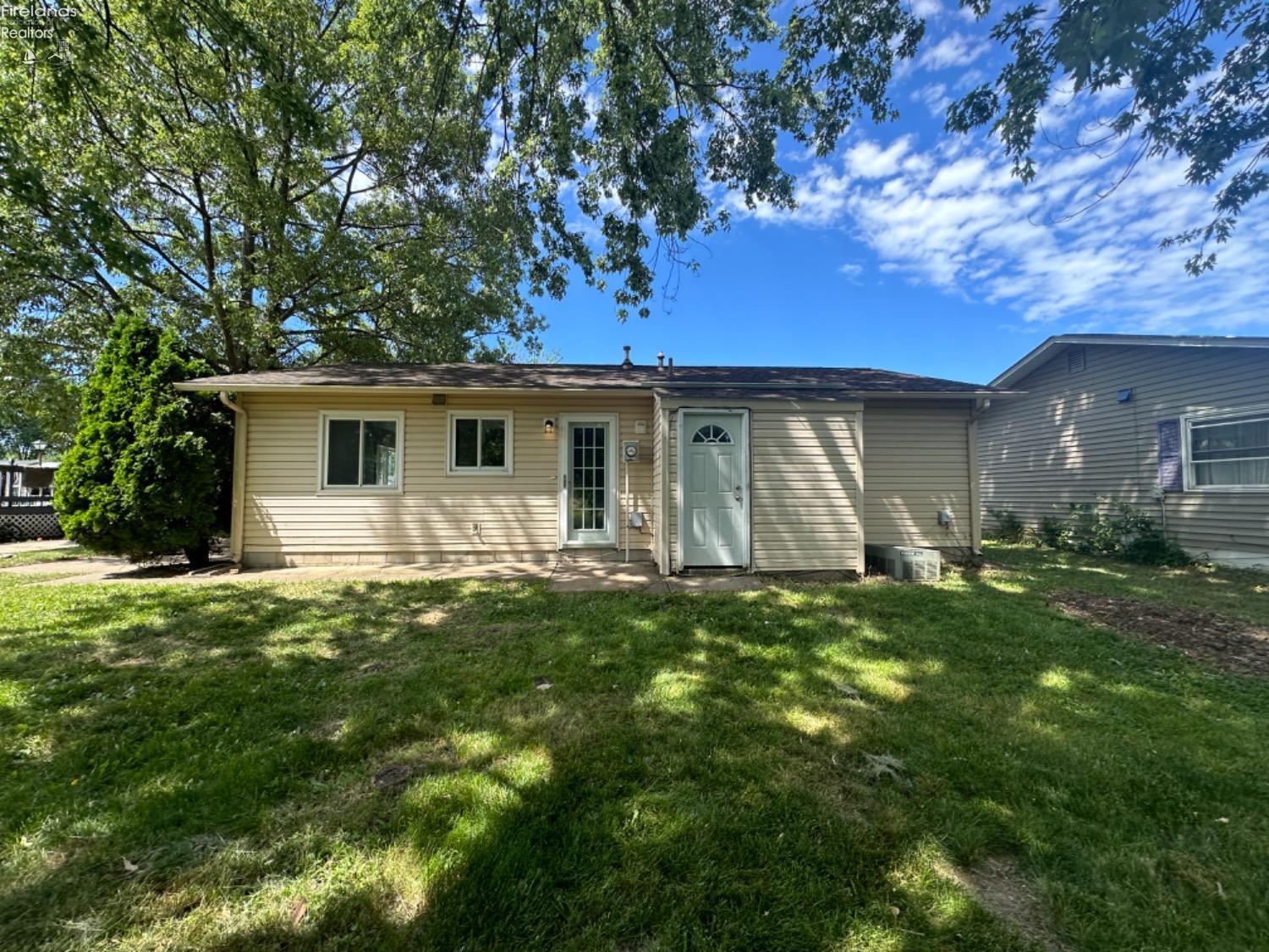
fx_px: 513
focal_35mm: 14
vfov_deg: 85.7
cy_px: 476
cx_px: 634
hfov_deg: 102.1
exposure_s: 1/744
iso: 40
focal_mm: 2.22
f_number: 2.2
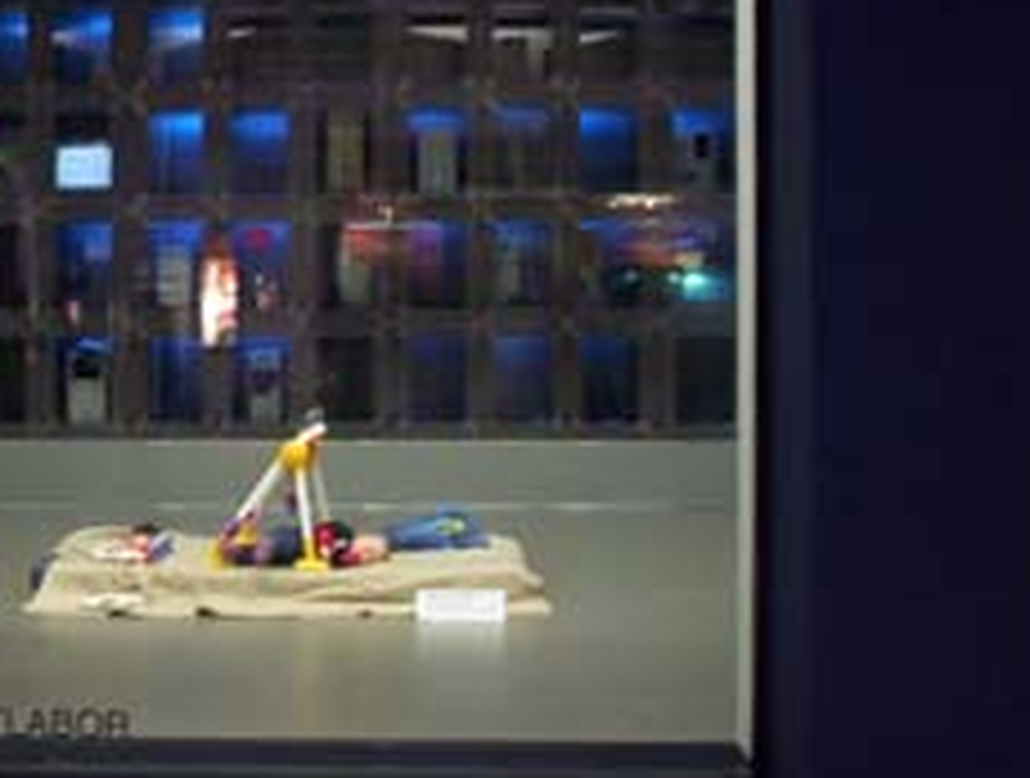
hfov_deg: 32.7
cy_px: 319
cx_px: 288
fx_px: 1730
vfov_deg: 25.3
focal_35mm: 58
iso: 200
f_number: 4.5
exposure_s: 1/8
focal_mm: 4.99
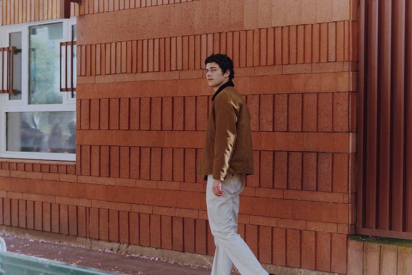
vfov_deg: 16.1
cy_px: 138
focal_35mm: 85
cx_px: 206
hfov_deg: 23.9
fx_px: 973
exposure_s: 1/250
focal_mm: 85
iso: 400
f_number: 4.5
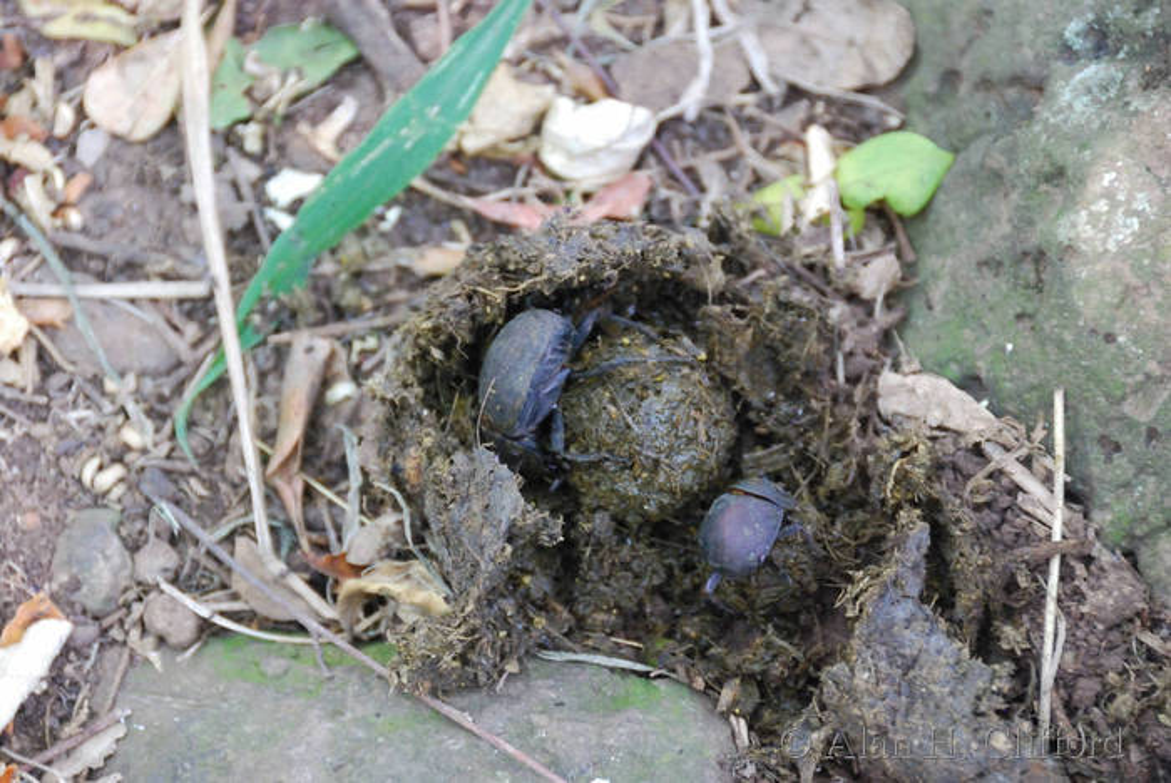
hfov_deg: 10.2
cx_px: 586
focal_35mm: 202
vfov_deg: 6.8
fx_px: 6592
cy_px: 392
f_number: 5.6
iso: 1600
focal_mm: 135
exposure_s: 1/30
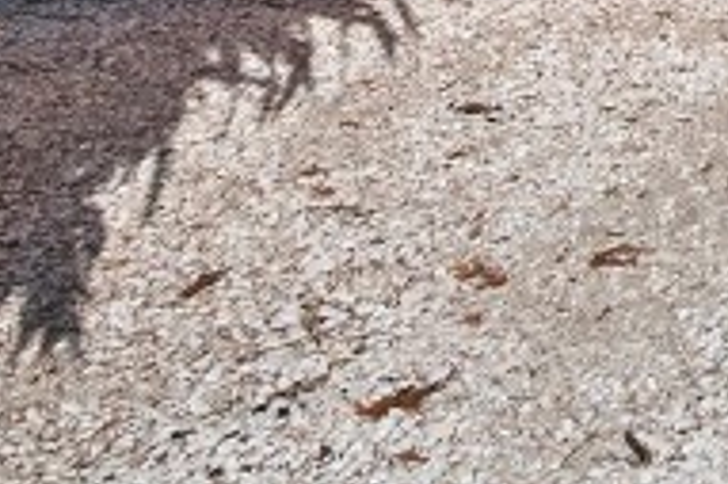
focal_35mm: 78
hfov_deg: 18.3
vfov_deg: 13.6
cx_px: 1426
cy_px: -610
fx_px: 1576
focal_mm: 7
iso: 400
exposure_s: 1/640
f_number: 11
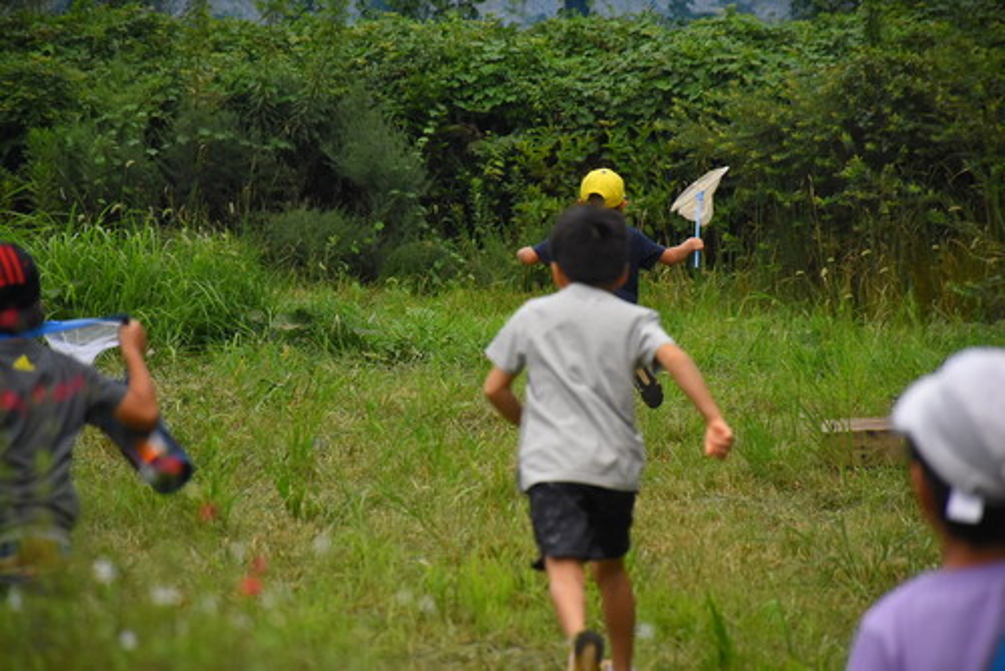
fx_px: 5866
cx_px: 502
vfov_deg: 6.6
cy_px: 336
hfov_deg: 9.8
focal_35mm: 210
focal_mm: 140
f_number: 5.6
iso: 1000
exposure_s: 1/640
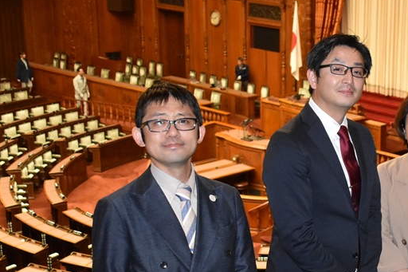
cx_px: 355
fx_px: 680
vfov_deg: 22.4
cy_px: 203
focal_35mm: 60
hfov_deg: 32.0
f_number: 3.8
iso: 2800
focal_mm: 20
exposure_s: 1/60
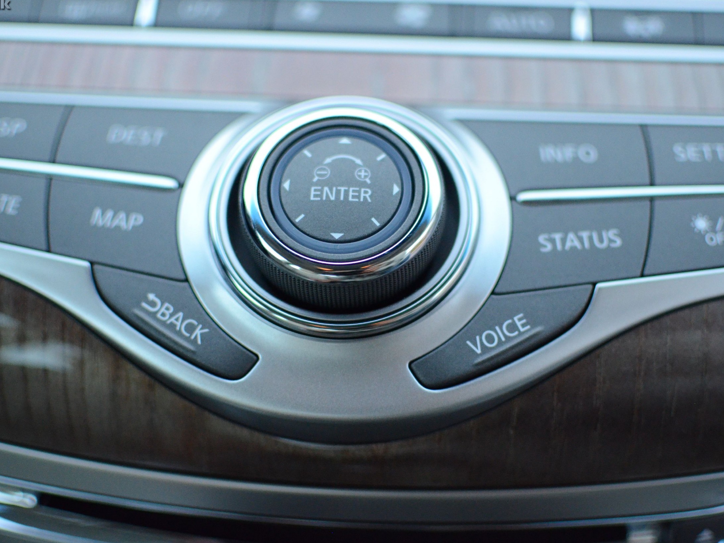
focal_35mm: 58
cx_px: 350
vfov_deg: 25.4
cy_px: 270
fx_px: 1203
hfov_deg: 33.5
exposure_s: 1/1600
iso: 3200
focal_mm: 35
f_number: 1.8
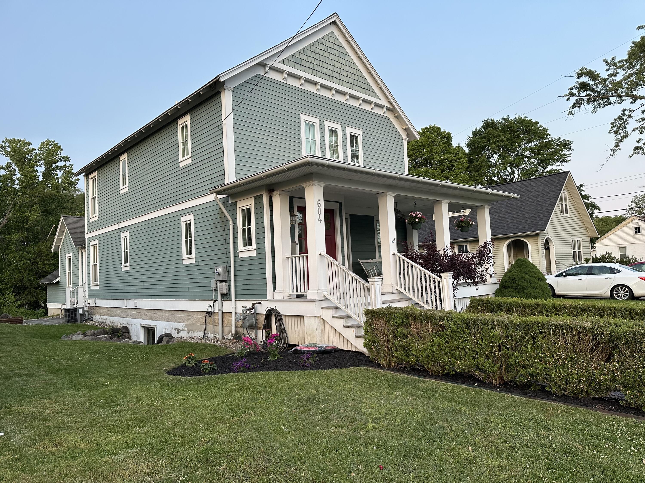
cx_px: 322
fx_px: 447
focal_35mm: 24
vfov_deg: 56.8
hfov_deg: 71.6
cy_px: 242
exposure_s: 1/121
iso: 160
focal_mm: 6.86
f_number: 1.78
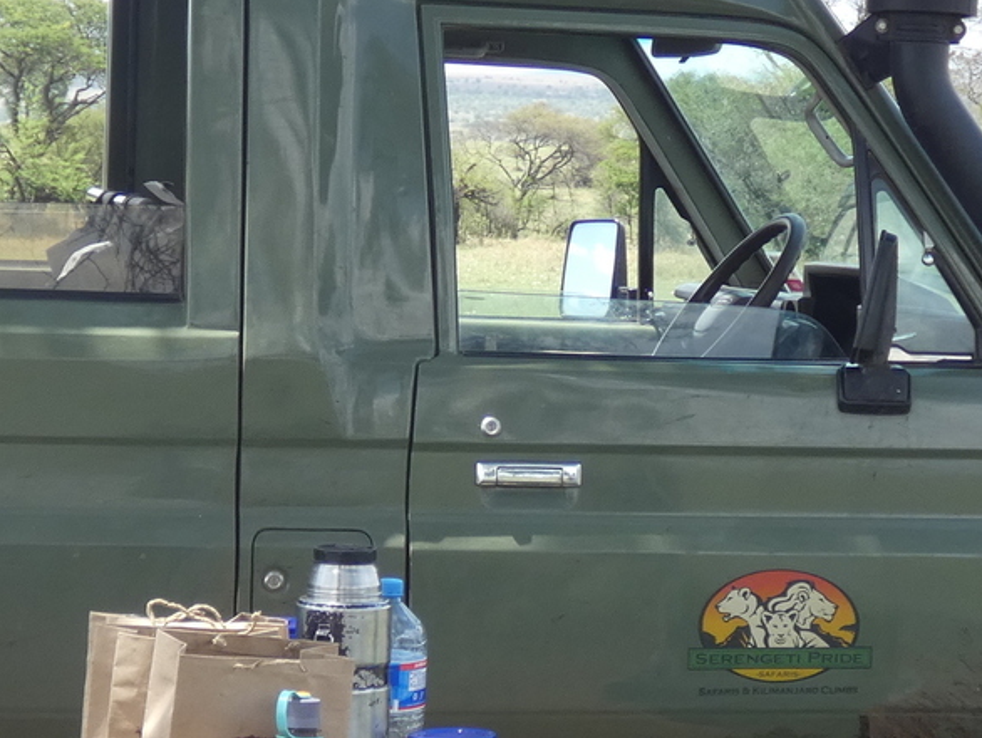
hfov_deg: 16.5
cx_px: 456
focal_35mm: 119
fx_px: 3377
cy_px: 541
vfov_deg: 12.4
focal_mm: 6.8
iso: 80
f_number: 3.5
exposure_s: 1/250
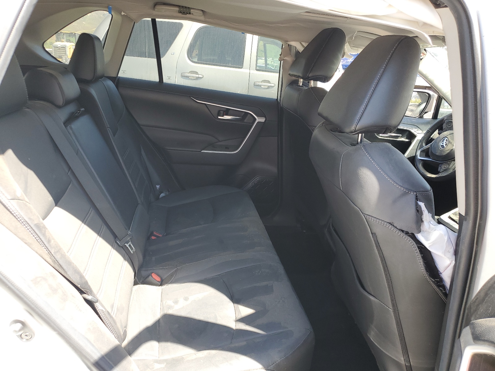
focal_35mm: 26
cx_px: 248
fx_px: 372
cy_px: 186
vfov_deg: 53.1
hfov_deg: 67.3
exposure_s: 1/250
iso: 50
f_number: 1.5
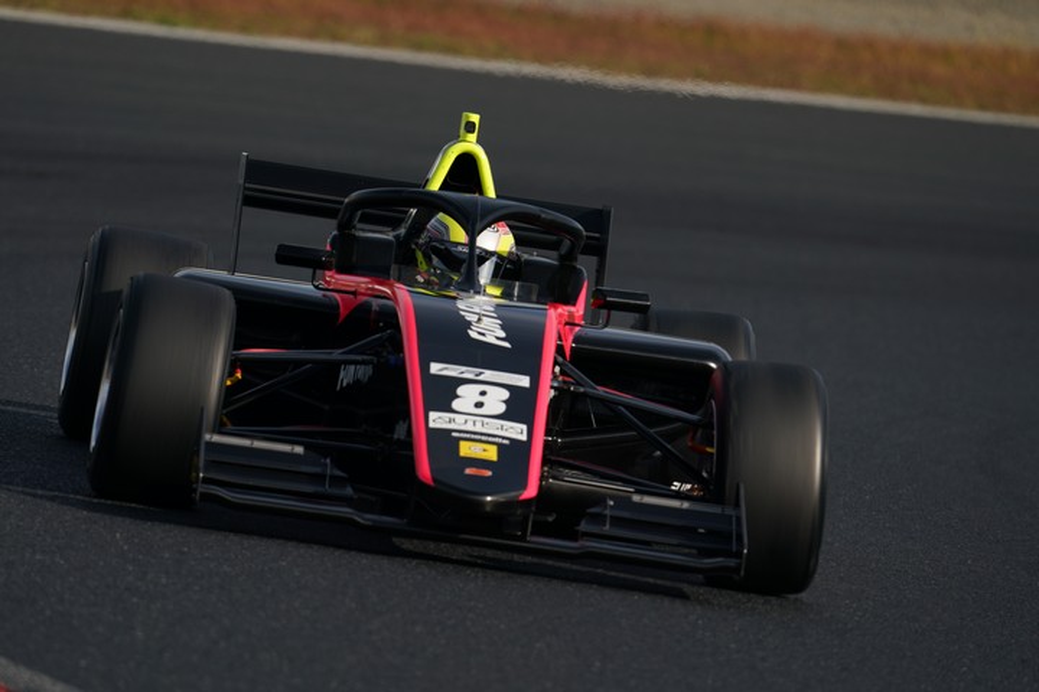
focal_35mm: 565
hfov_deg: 3.6
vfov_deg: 2.4
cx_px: 520
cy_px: 346
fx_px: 16305
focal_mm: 565
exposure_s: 1/800
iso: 200
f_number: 8
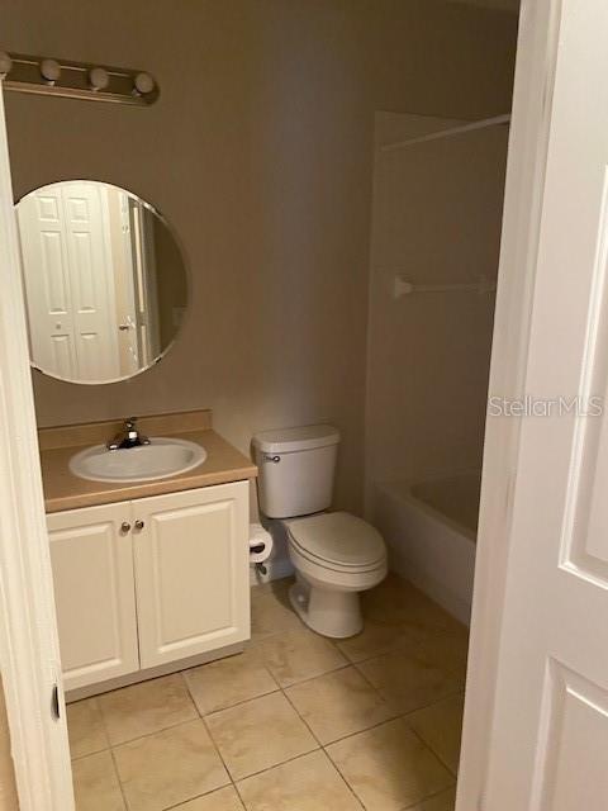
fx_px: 609
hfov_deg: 53.1
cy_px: 406
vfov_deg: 67.3
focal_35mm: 26
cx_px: 304
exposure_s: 1/40
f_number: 1.8
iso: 500
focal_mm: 4.25
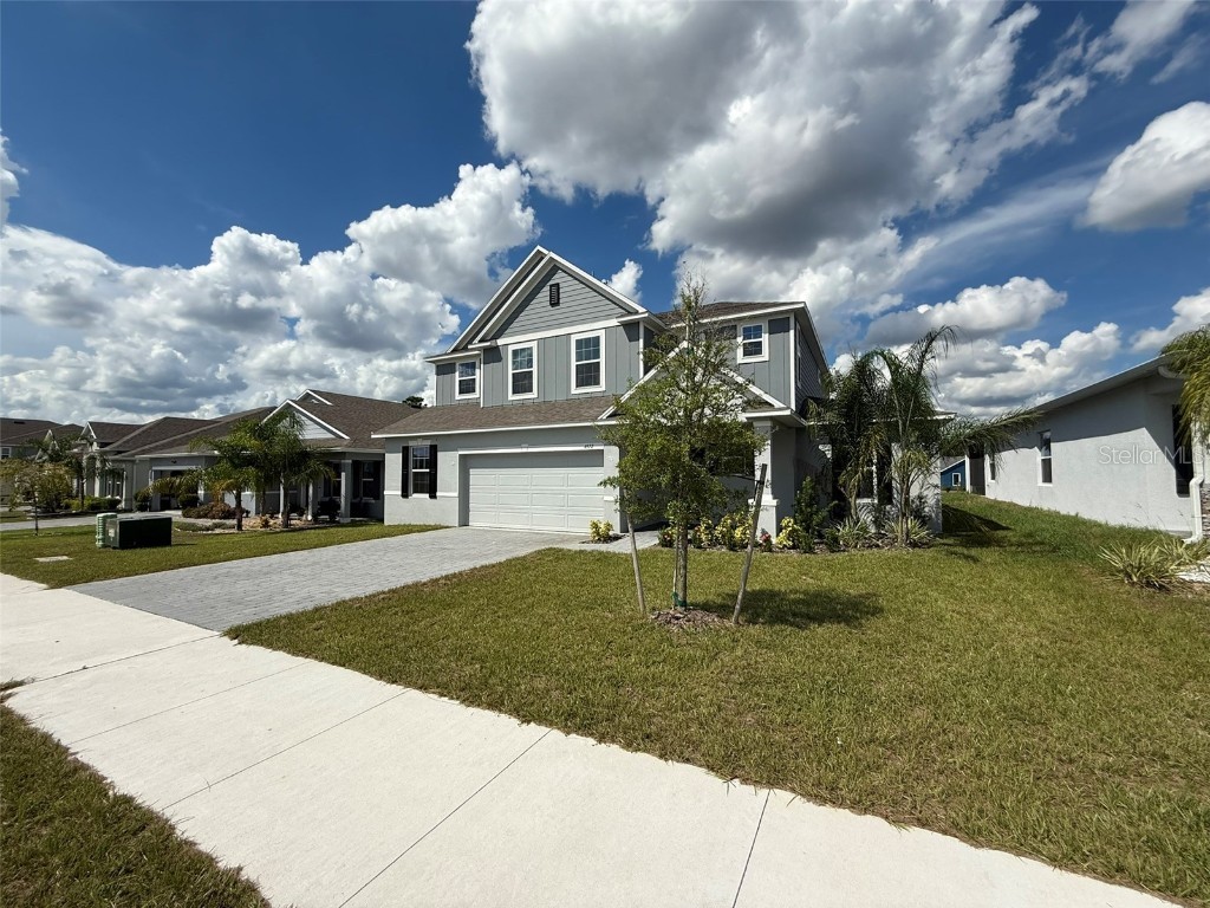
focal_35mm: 14
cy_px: 454
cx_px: 605
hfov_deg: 102.1
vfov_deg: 85.7
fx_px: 489
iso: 50
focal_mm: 2.22
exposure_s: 1/4425
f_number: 2.2
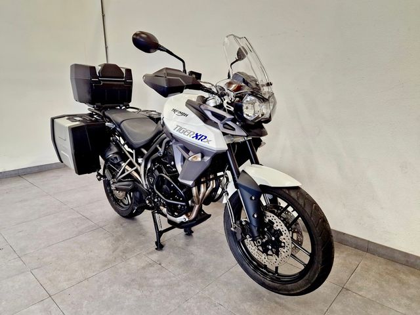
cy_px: 158
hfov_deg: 73.9
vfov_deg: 58.9
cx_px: 210
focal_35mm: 23
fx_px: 279
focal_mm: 5.4
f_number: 1.8
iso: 500
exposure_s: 1/100
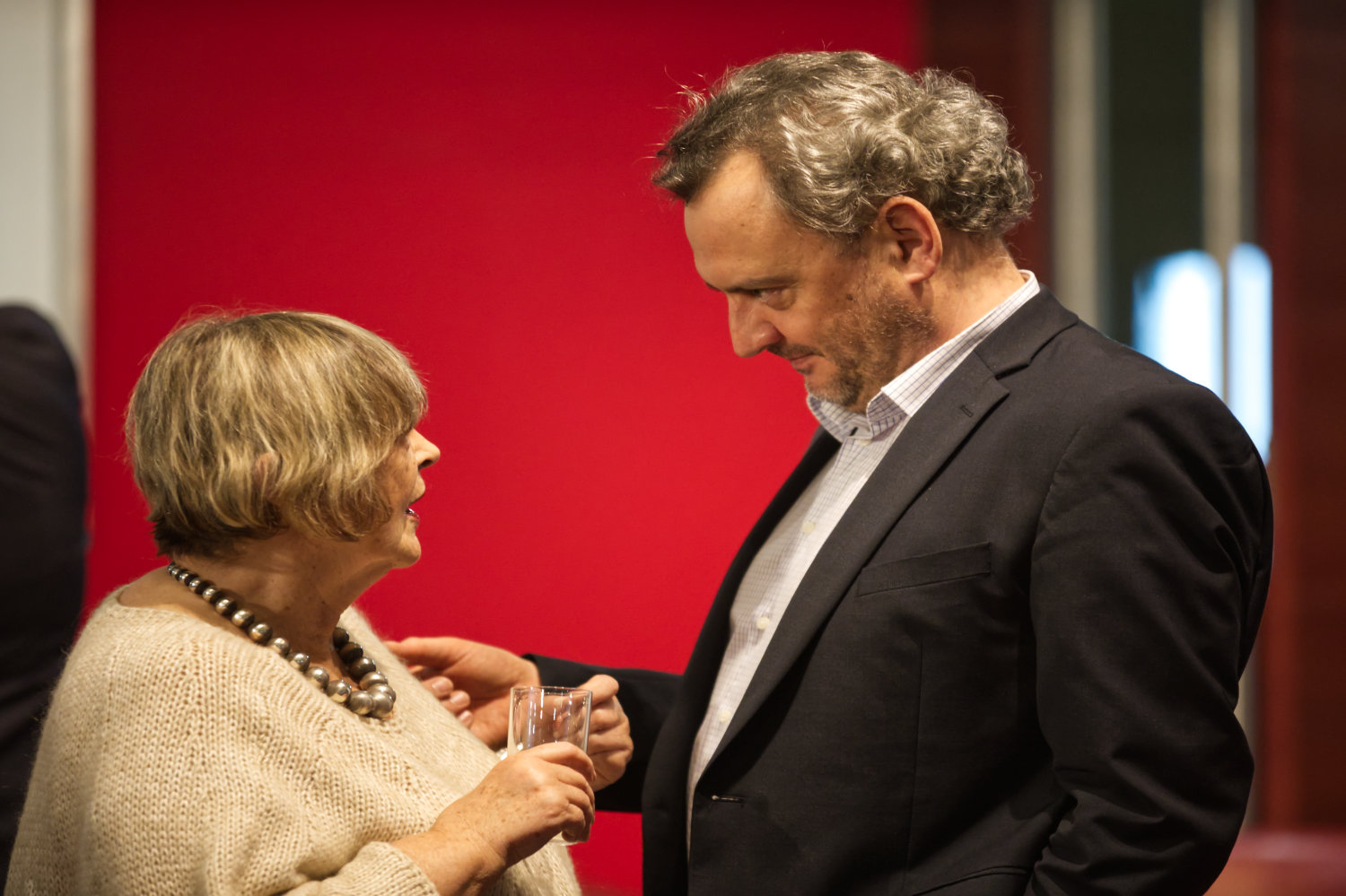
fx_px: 7475
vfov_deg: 6.9
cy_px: 448
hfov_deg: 10.3
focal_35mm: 200
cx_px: 673
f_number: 2.8
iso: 5000
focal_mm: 200
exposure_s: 1/125
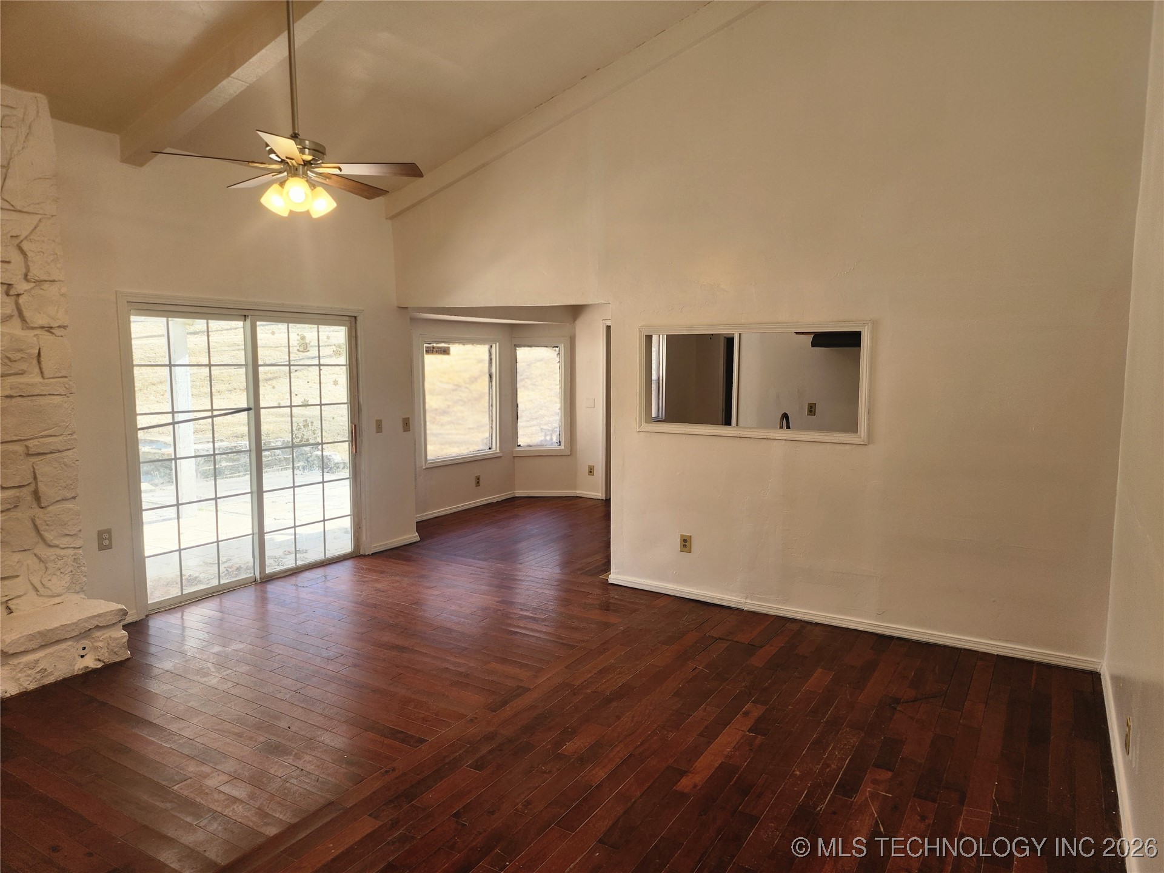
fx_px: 773
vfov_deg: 58.9
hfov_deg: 73.9
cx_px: 582
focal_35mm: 23
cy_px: 436
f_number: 1.8
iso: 50
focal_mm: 6.4
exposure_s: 1/120
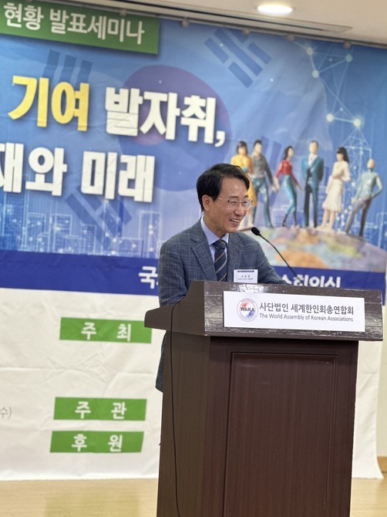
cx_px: 214
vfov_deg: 21.3
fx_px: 1372
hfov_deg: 16.0
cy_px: 302
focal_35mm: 92
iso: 250
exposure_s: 1/40
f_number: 2.8
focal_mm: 9
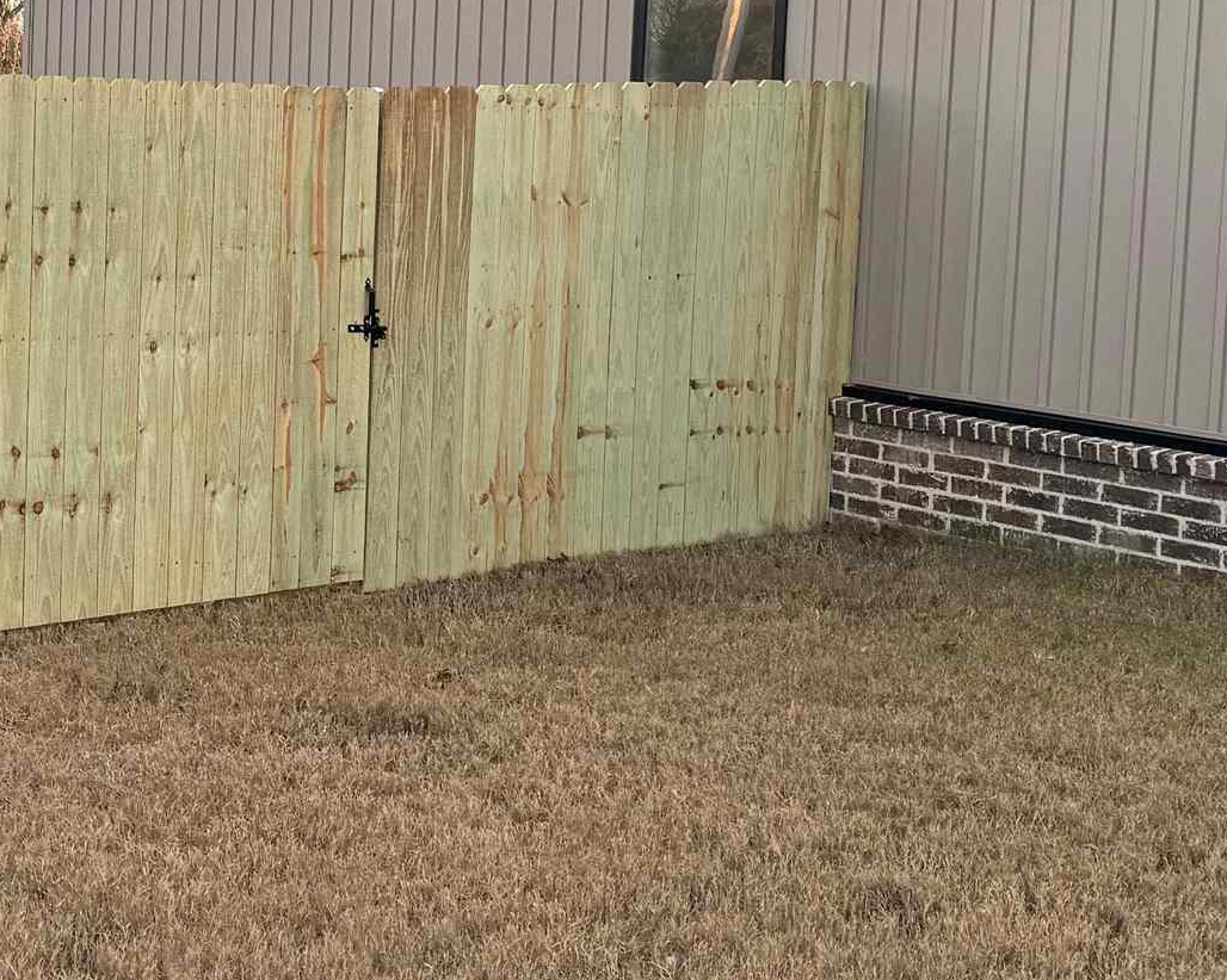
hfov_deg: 26.4
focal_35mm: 70
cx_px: 174
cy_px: 283
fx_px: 2542
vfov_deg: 21.7
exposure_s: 1/952
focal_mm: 6.76
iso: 80
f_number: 1.78
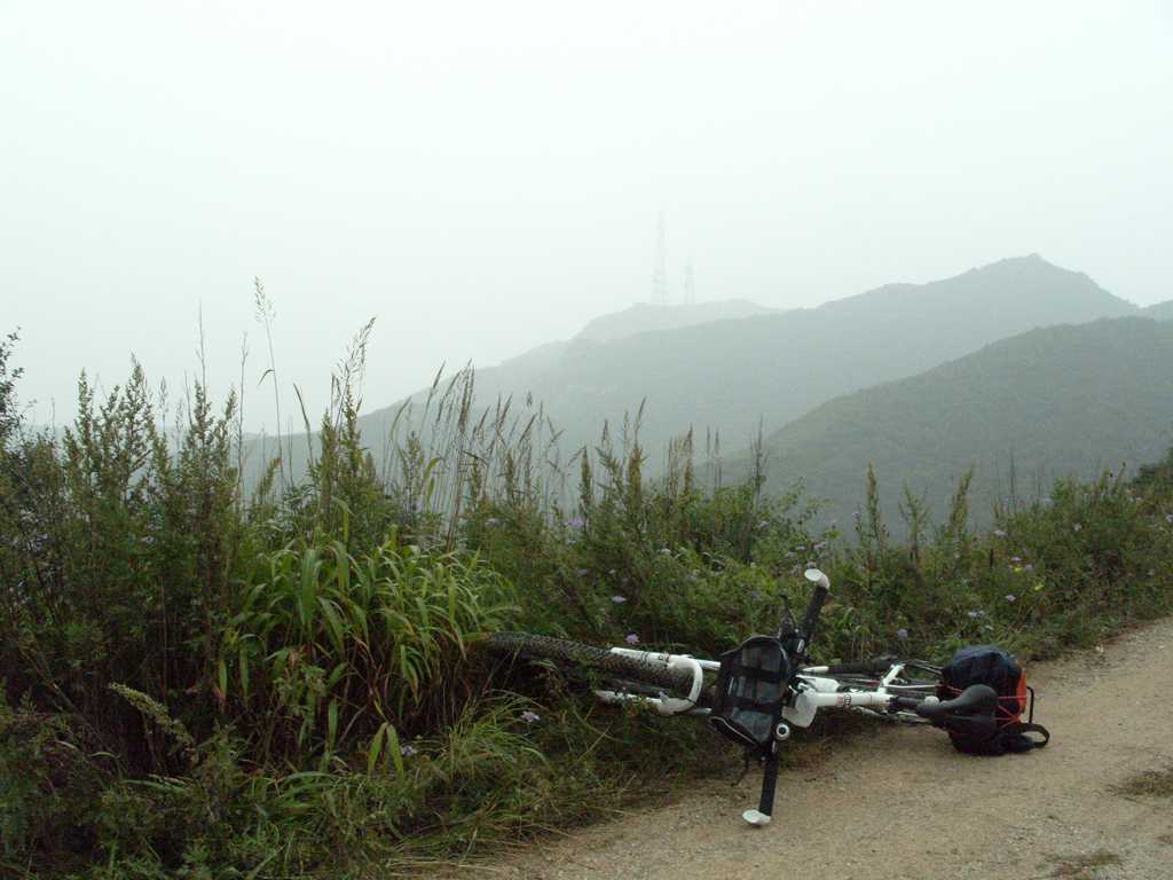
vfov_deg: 40.7
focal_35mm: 35
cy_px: 440
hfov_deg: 52.6
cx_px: 586
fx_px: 1186
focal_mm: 7.8
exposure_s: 1/2000
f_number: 5.7
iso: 800
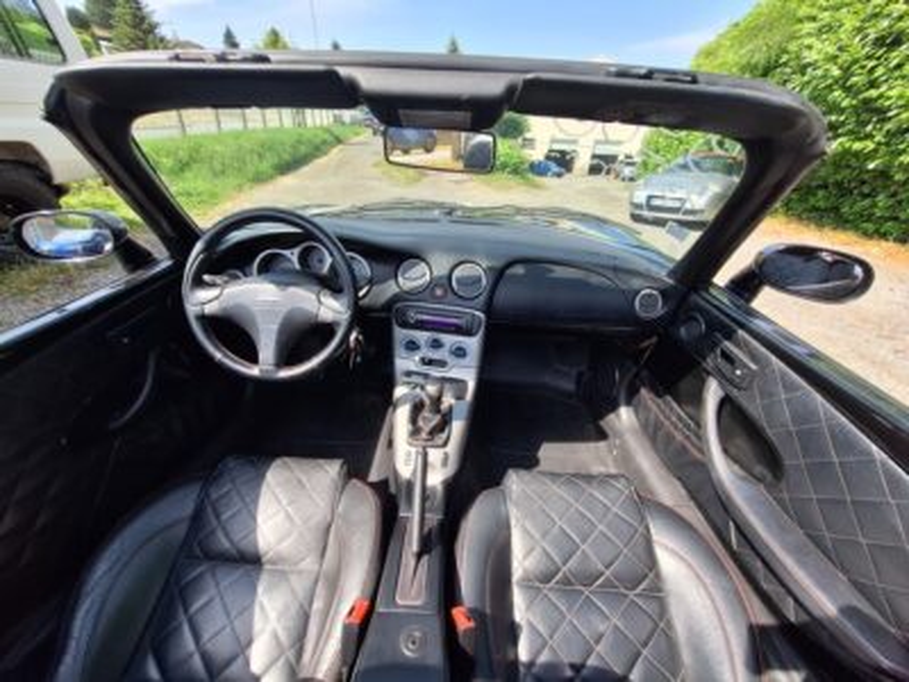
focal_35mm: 13
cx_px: 454
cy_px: 341
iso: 40
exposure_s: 1/588
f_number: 2.2
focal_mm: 1.74
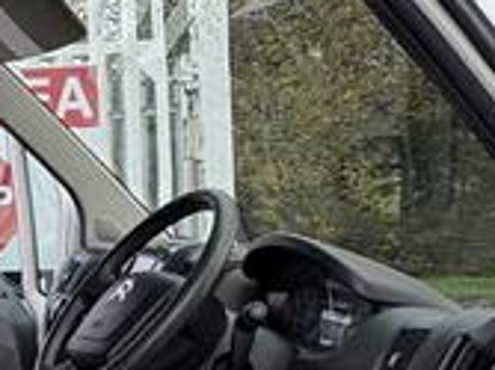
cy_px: 444
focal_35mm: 75
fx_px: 1072
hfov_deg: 25.8
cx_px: 154
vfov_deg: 18.6
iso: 64
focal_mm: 2.22
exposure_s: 1/138
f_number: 2.2
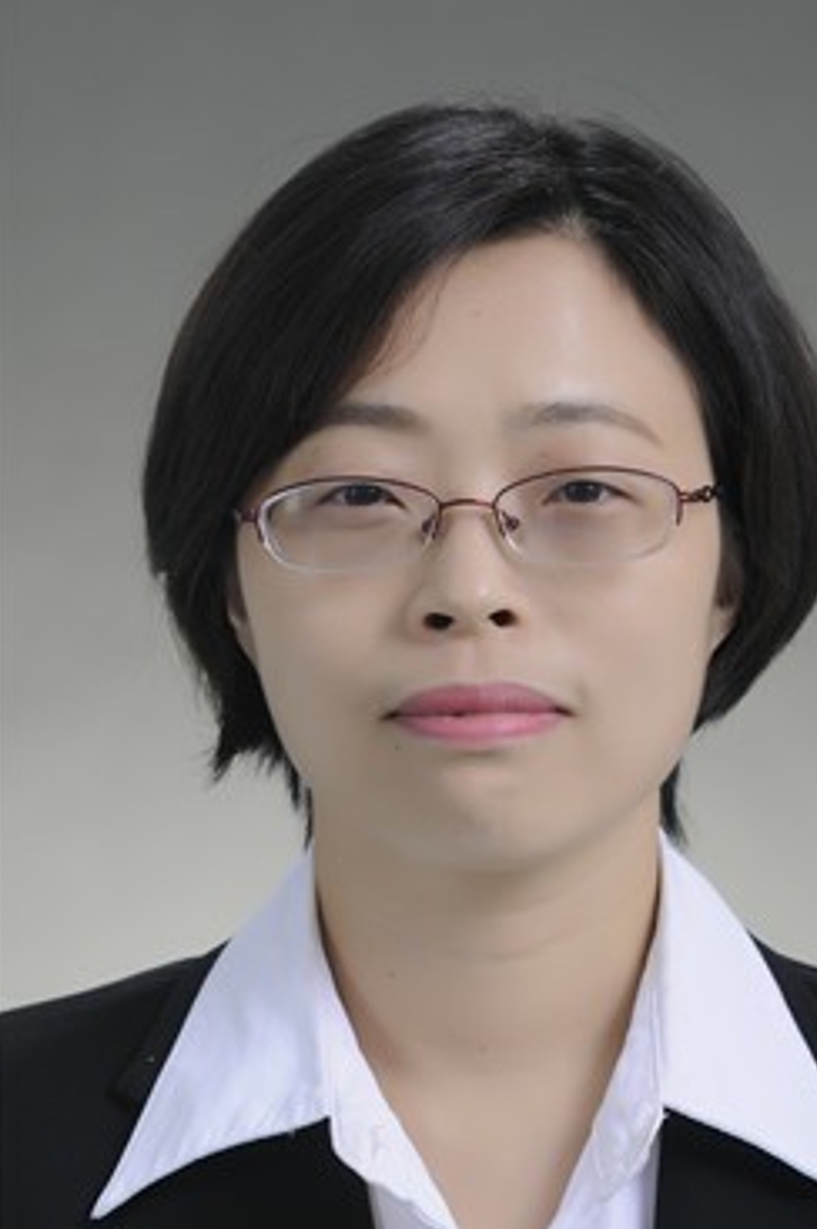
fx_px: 5341
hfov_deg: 8.7
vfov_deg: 13.1
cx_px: 496
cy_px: 728
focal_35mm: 157
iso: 160
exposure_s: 1/125
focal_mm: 85
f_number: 5.6
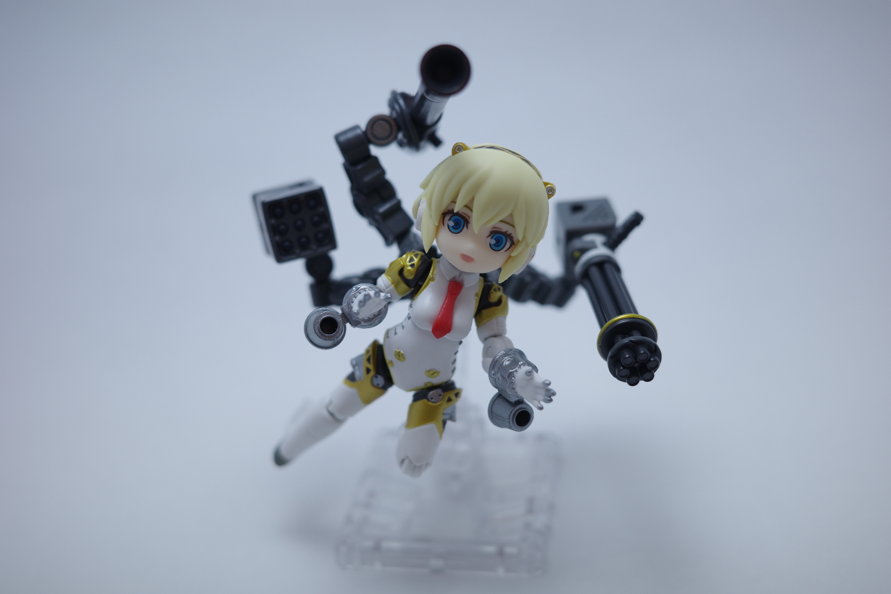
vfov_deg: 33.4
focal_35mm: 40
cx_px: 446
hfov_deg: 48.5
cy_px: 297
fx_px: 990
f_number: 2.8
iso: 100
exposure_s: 1/125
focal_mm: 26
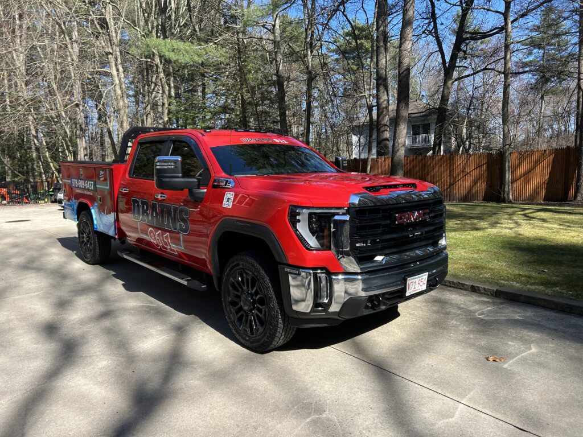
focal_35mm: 26
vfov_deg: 53.1
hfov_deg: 67.3
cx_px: 292
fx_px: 438
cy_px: 218
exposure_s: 1/1698
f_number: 1.5
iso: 50
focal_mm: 5.7
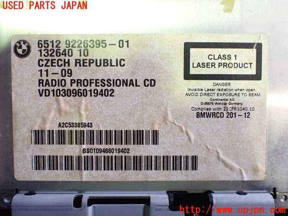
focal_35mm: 30
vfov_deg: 46.8
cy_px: 108
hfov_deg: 60.0
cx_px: 144
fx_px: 250
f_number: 2.3
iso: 800
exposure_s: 1/80
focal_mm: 5.4
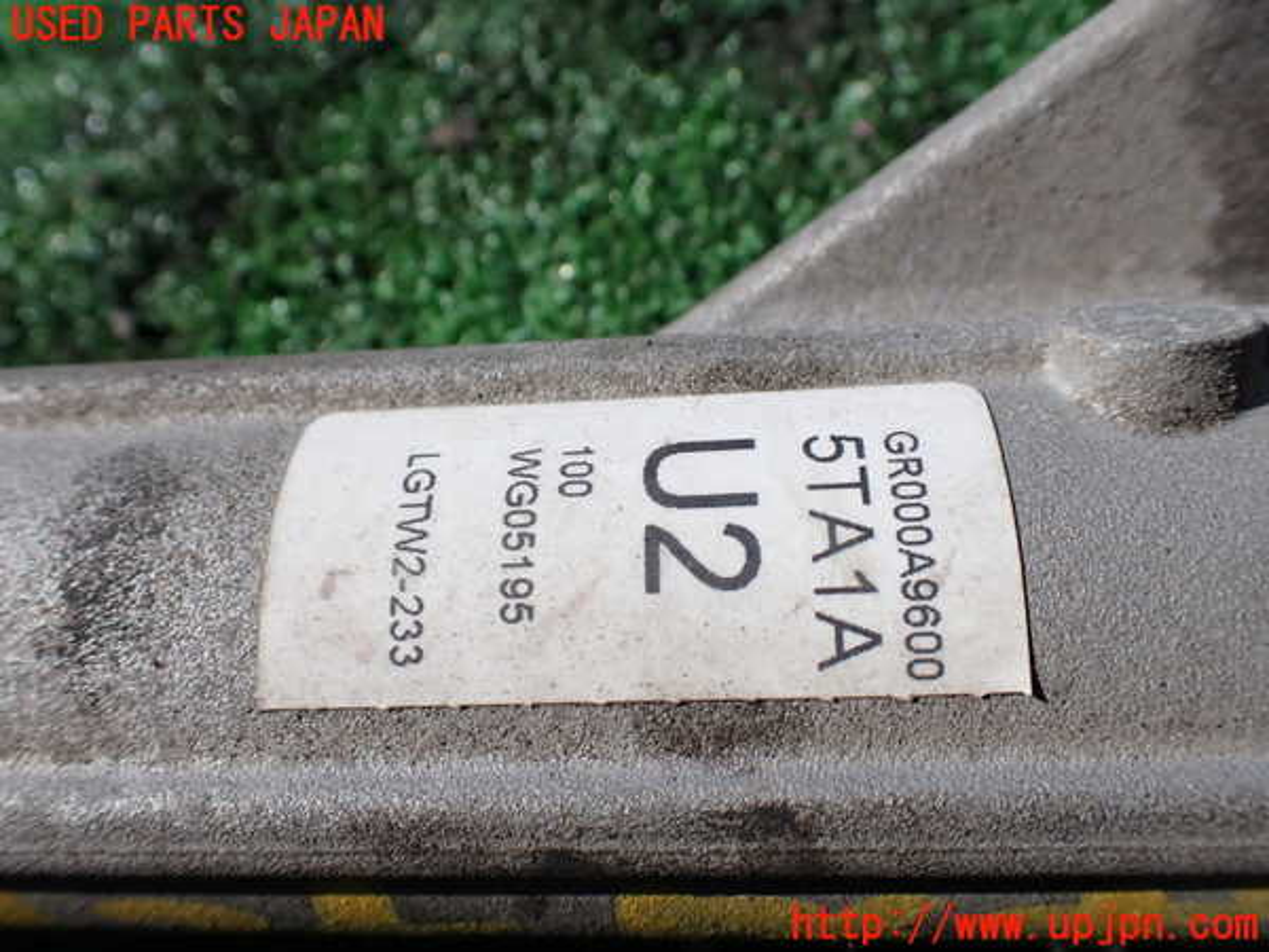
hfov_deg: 60.0
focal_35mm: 30
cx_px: 634
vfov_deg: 46.8
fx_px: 1100
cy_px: 476
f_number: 9
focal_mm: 5.4
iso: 100
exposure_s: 1/250
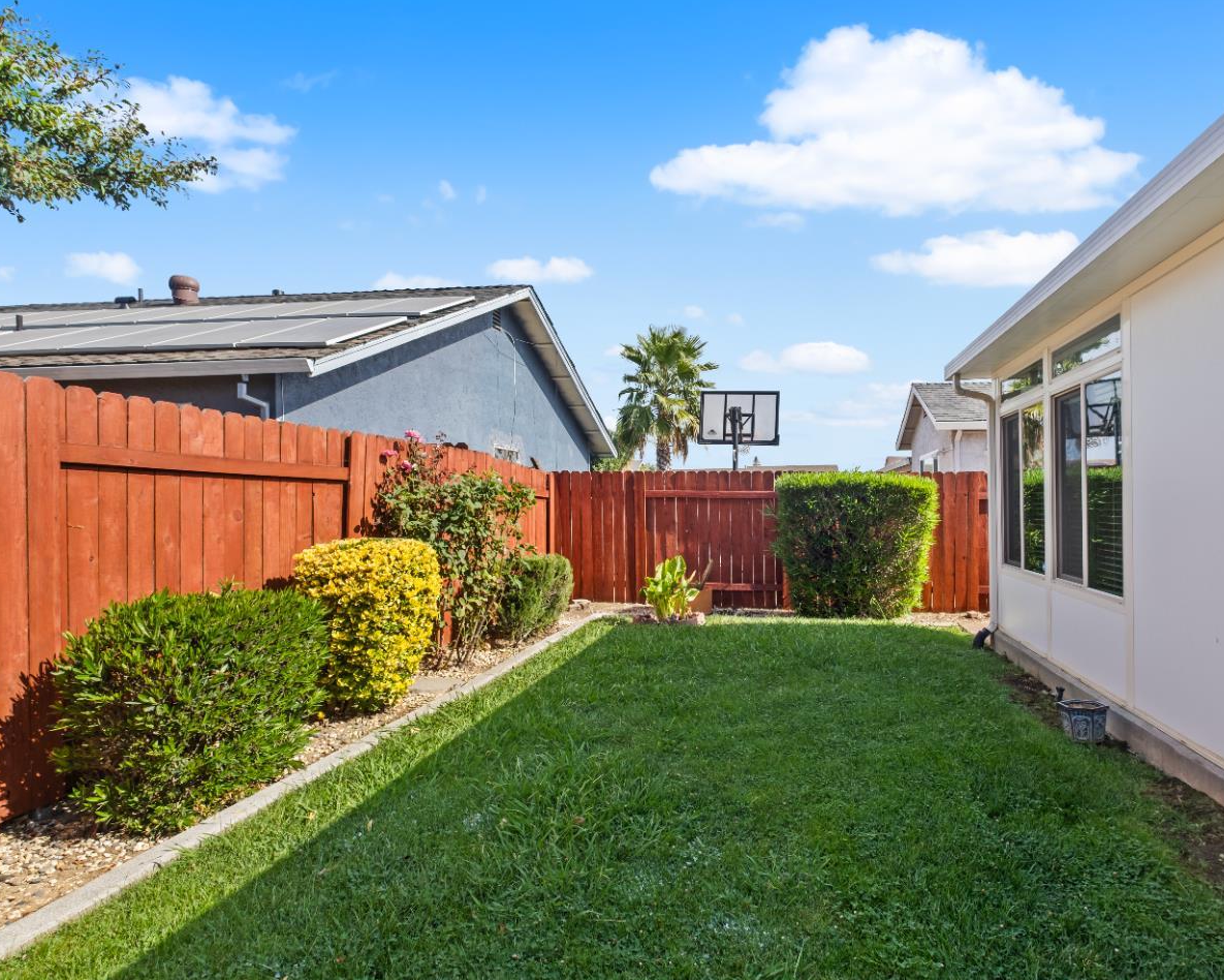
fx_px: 688
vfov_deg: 70.8
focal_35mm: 19
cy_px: 496
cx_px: 748
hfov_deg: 82.1
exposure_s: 1/200
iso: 160
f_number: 5.6
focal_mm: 10.5
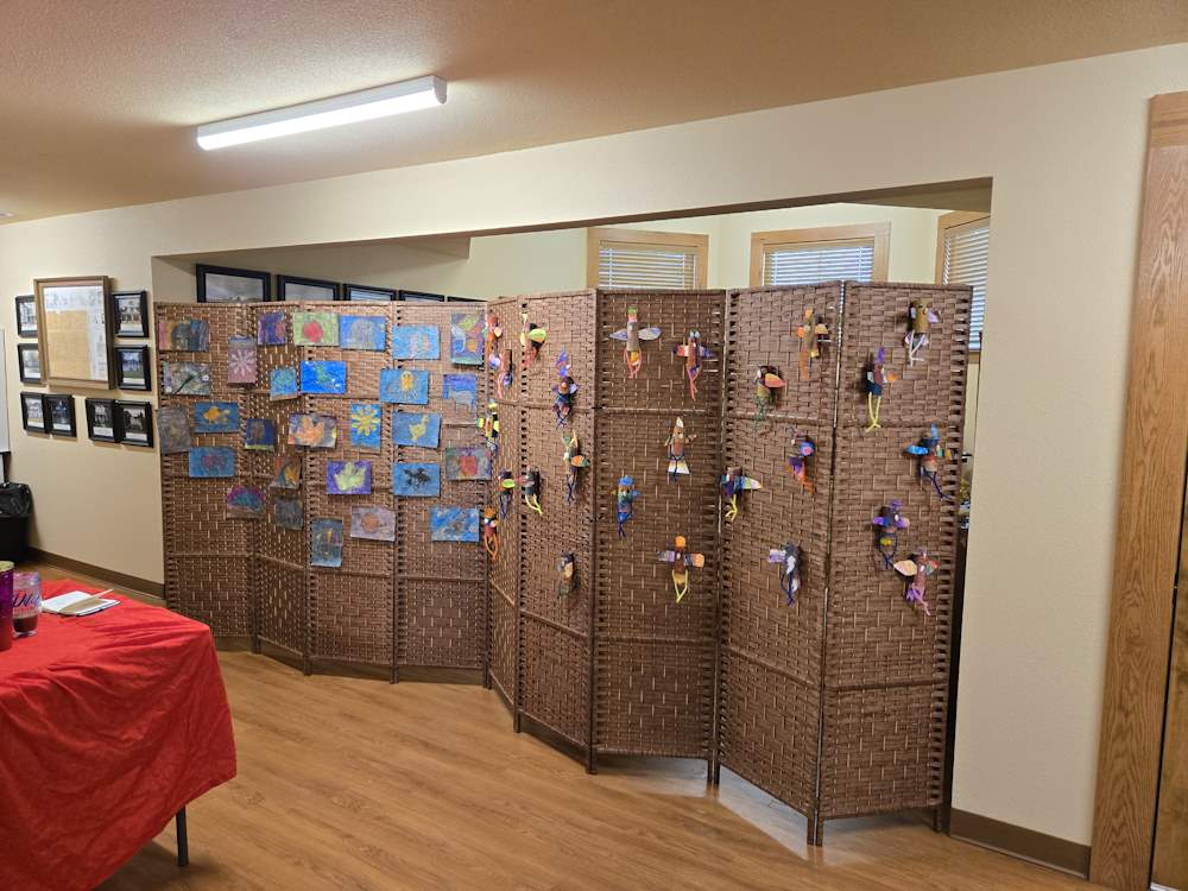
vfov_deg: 58.9
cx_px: 594
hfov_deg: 73.9
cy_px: 446
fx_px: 789
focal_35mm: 23
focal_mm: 5.4
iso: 250
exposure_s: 1/120
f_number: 1.8
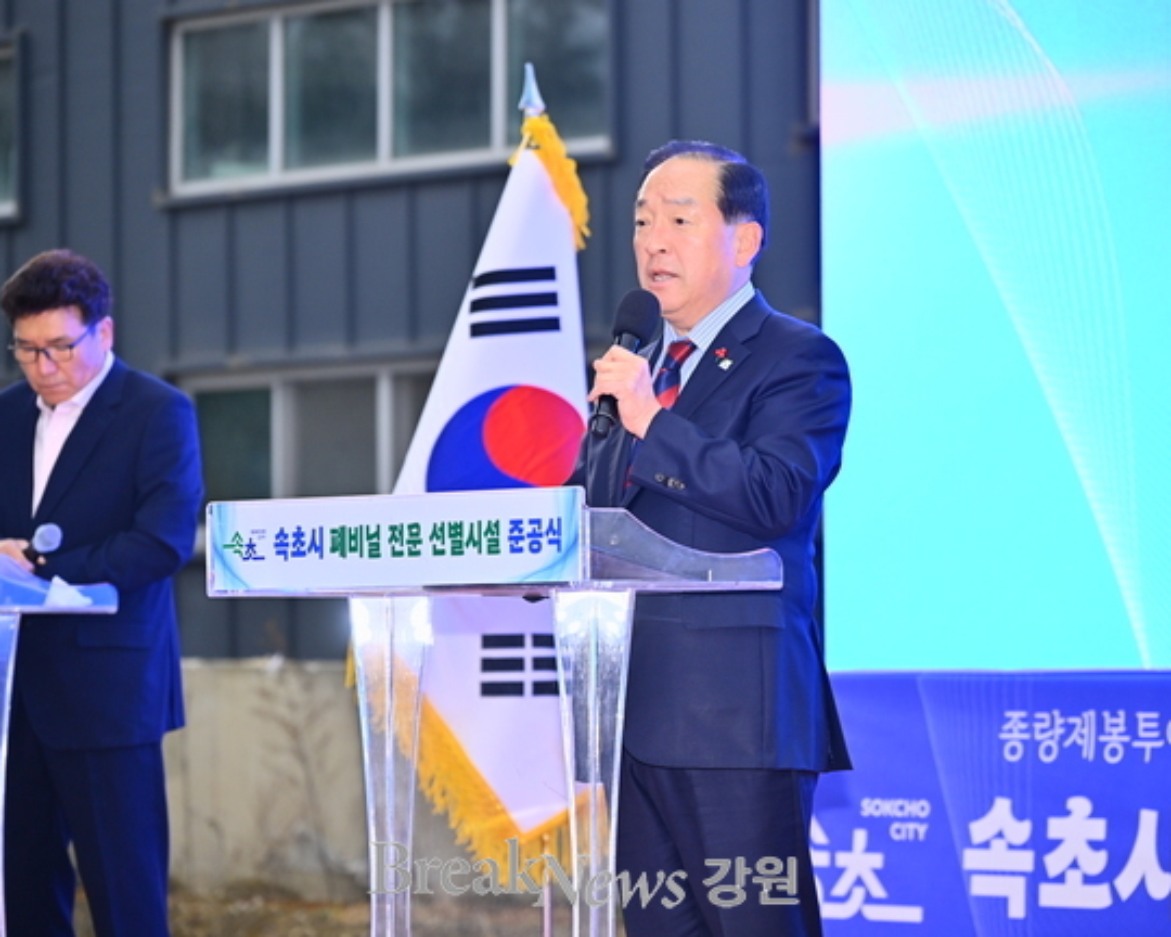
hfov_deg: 13.2
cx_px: 583
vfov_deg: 10.6
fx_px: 5060
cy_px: 452
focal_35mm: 146
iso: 320
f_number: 4
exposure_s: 1/200
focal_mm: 120
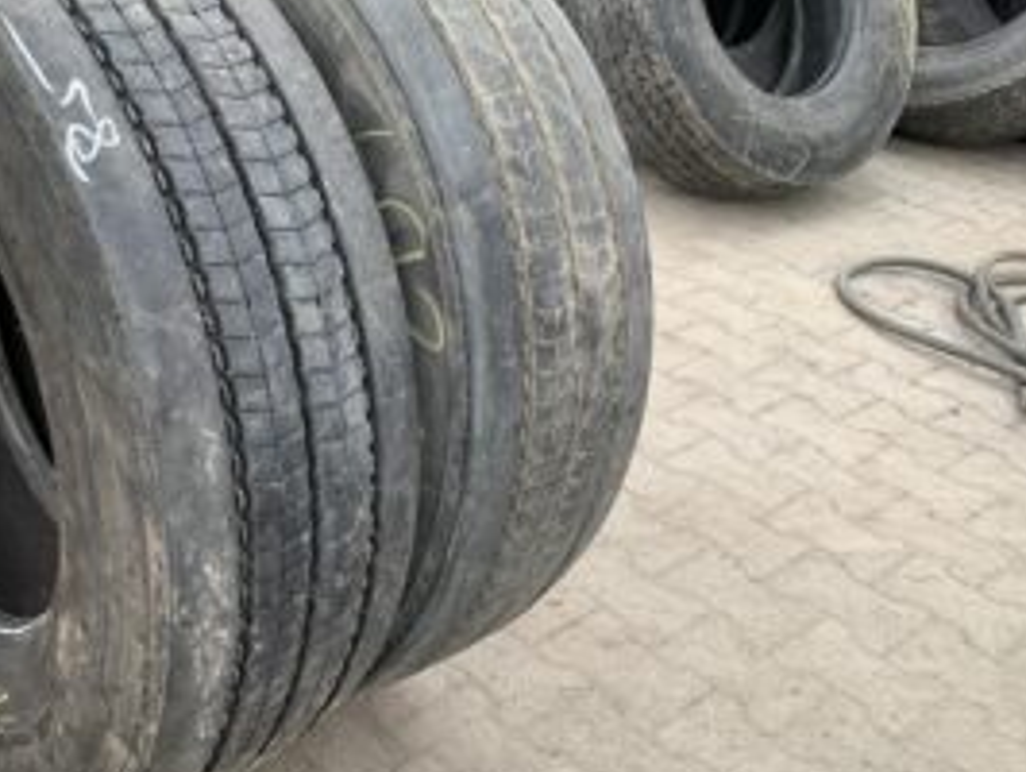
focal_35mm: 42
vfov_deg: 34.4
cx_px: 251
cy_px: 372
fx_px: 1246
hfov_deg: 43.3
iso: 64
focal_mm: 4.25
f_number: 1.8
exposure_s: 1/121
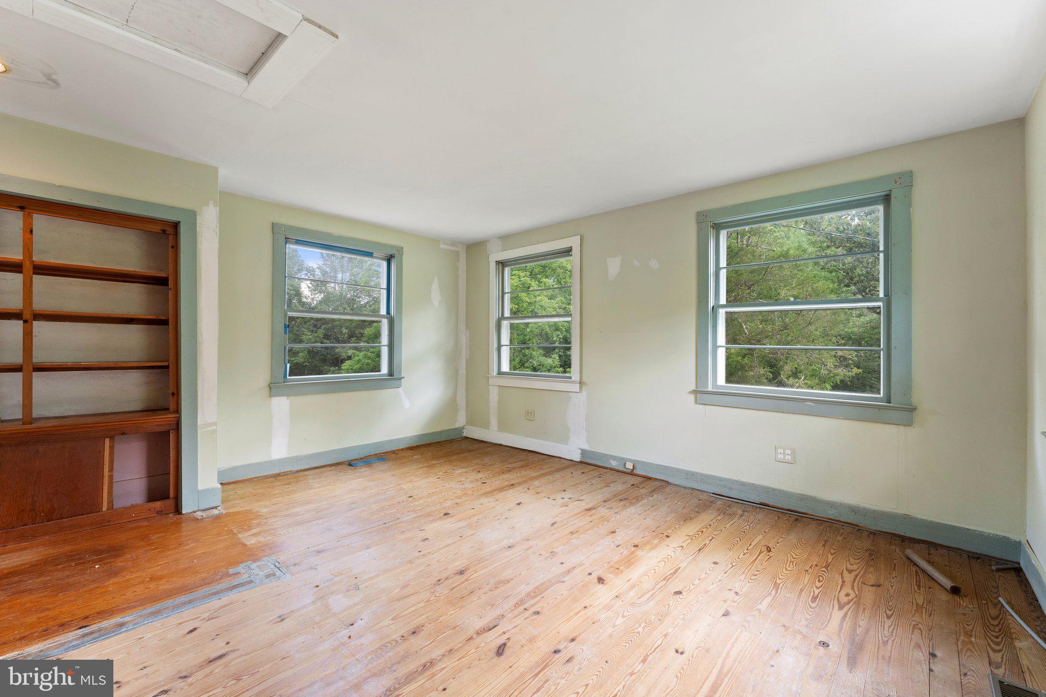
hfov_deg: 104.3
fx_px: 407
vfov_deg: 81.2
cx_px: 523
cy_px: 348
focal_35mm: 14
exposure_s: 1/50
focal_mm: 14
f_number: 8
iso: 500
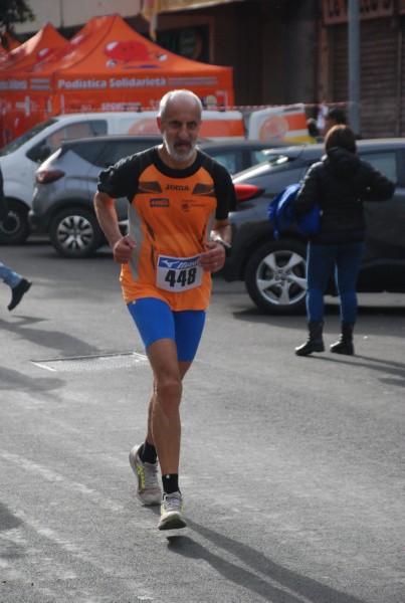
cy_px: 302
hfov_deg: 10.2
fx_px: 2266
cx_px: 202
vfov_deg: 15.2
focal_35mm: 135
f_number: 5.6
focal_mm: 90
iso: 1000
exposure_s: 1/1250
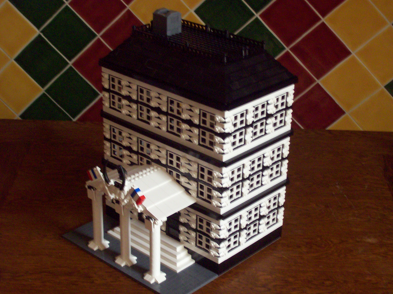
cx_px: 196
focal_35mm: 70
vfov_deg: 21.0
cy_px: 147
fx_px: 794
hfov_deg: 27.8
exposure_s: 1/13.3
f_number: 3.8
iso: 160
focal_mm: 11.6
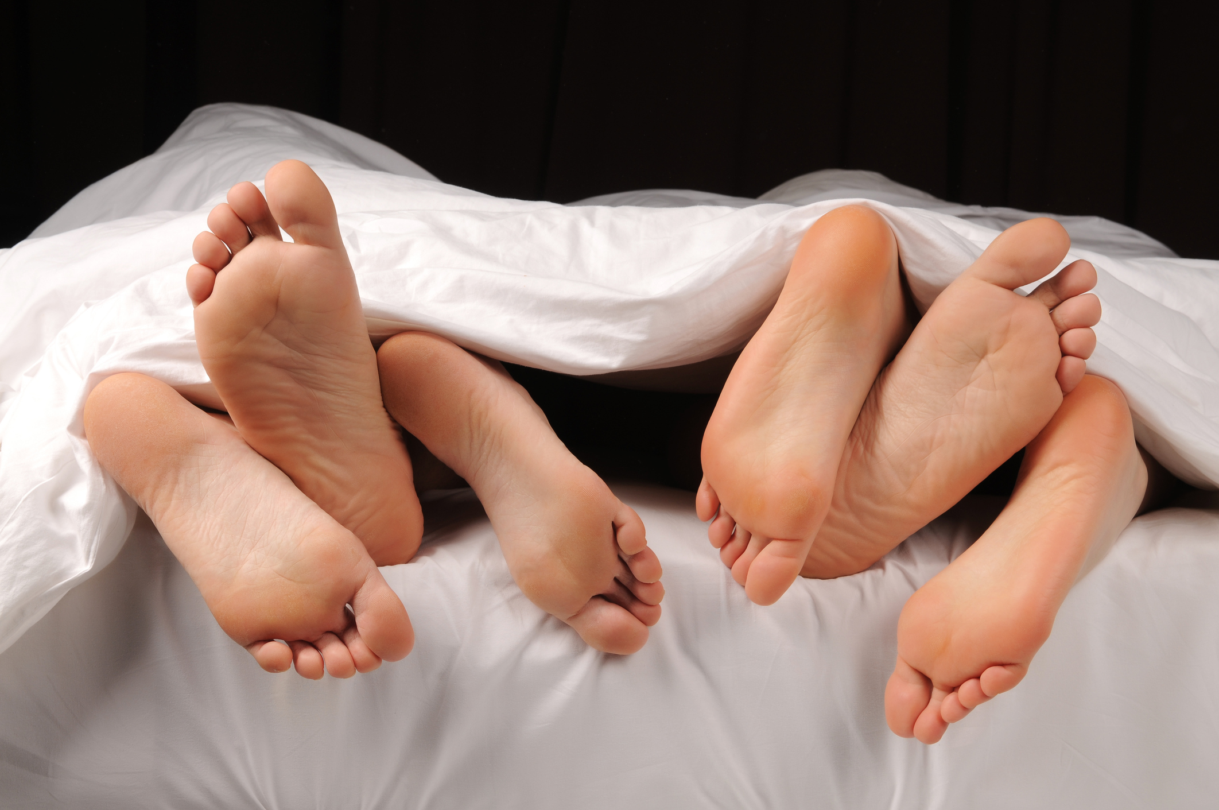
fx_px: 1928
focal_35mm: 57
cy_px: 405
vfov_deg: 23.7
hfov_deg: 35.1
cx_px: 610
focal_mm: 38
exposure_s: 1/160
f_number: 10
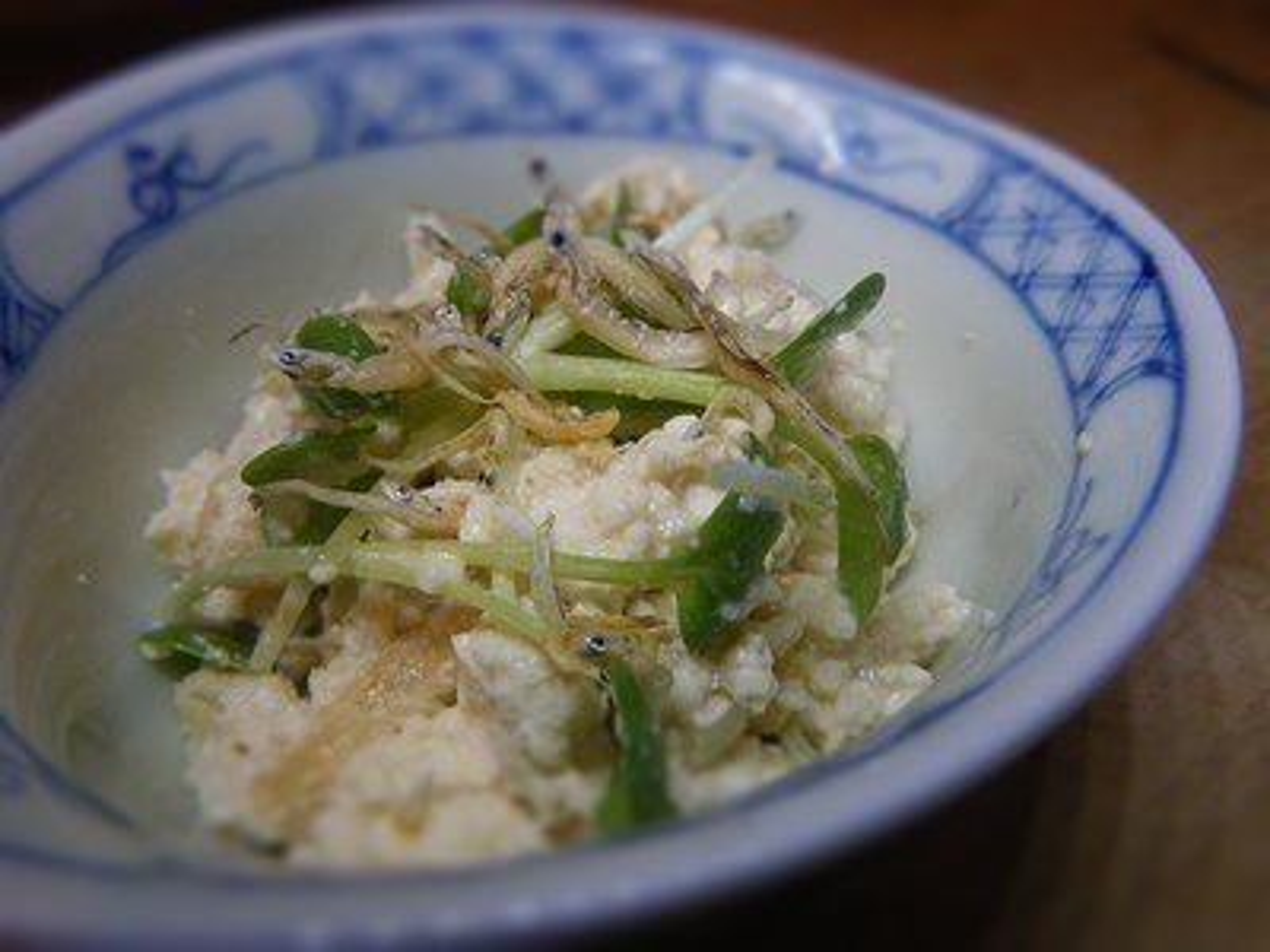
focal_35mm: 34
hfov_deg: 54.0
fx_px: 1247
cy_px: 476
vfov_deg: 41.8
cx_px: 635
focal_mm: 6.1
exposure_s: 1/50
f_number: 3.8
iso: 320
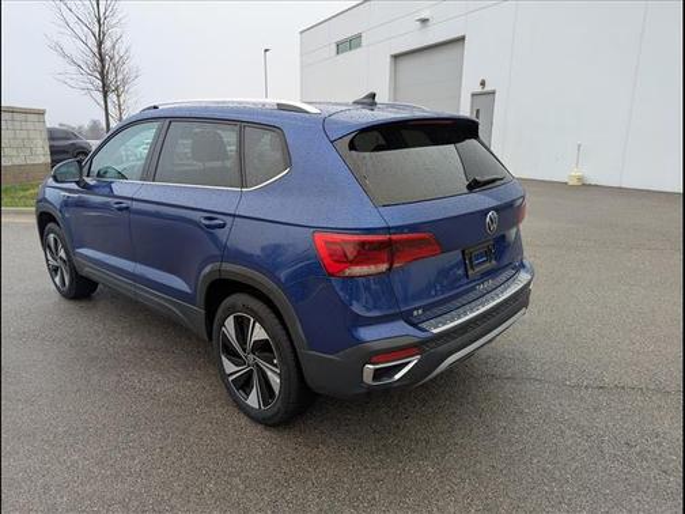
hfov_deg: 71.6
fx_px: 475
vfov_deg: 56.8
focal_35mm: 24
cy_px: 257
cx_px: 342
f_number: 1.85
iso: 41
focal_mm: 6.81
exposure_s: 1/476
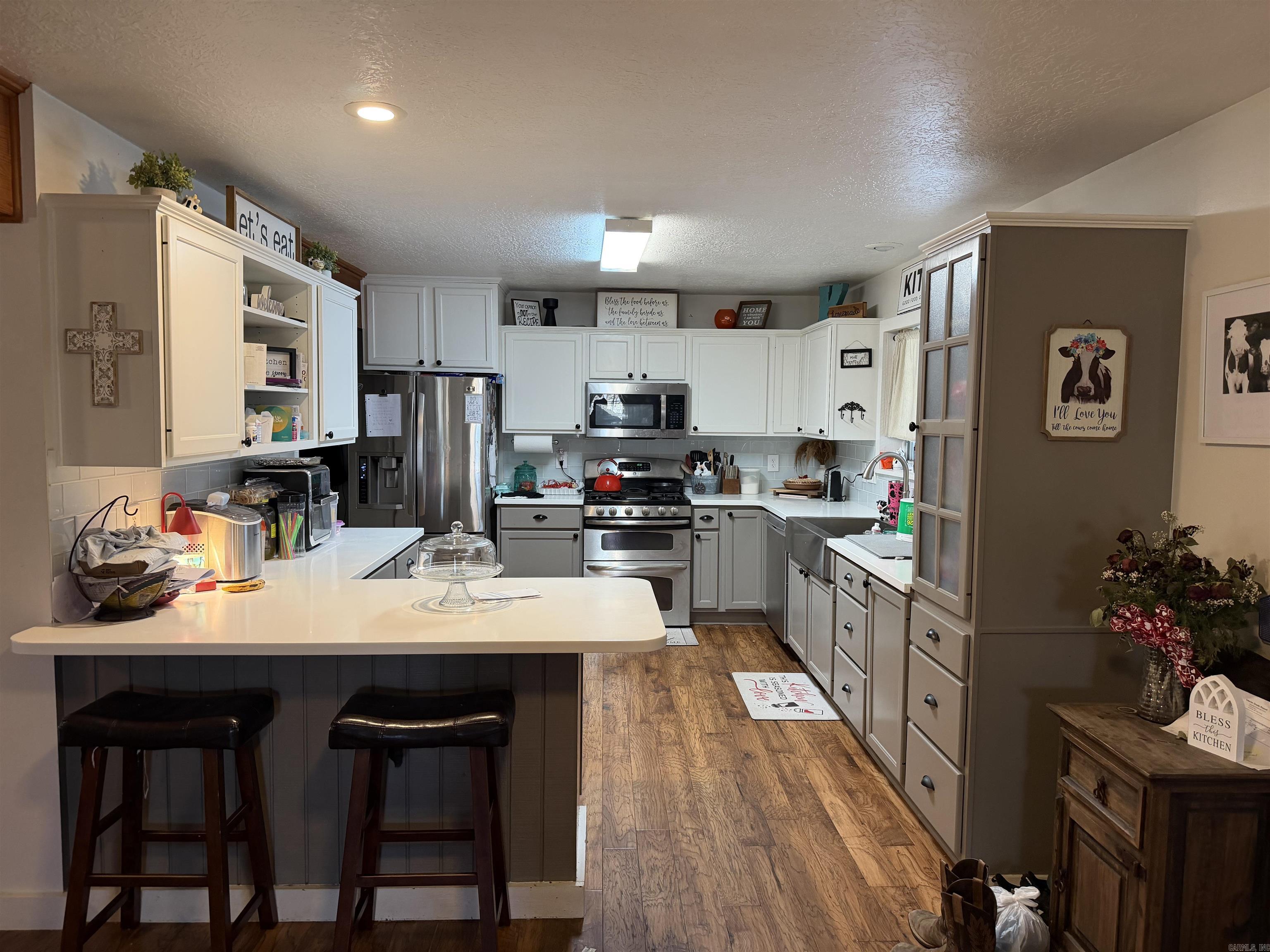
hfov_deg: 71.6
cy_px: 476
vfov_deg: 56.8
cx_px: 635
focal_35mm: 24
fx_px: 881
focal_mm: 6.76
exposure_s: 1/60
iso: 250
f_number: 1.78
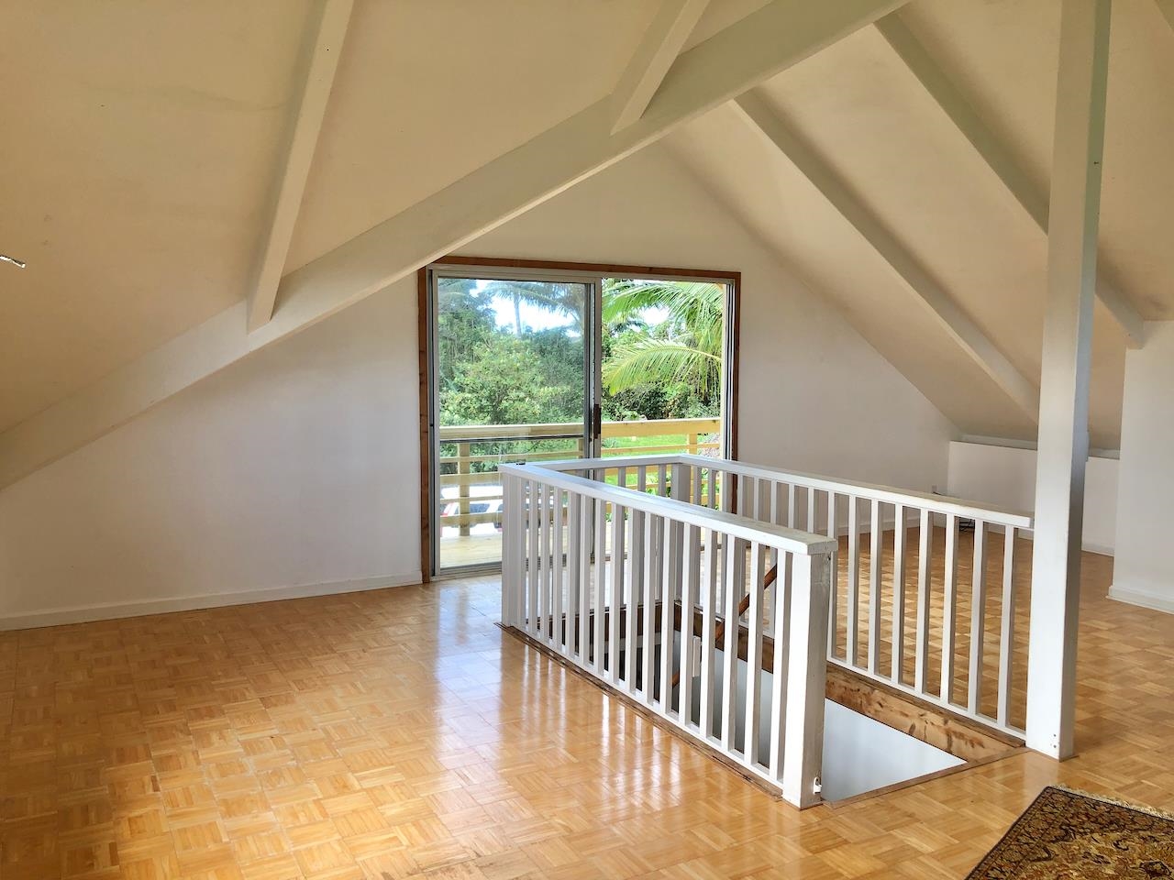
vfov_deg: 49.7
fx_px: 950
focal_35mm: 28
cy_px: 440
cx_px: 587
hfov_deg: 63.4
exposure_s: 1/122
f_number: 1.8
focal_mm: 3.99
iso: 20
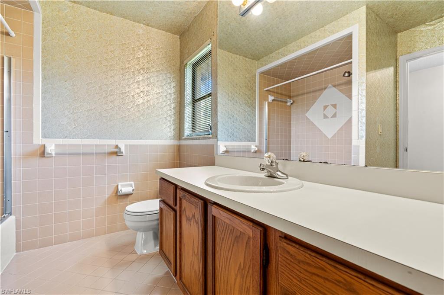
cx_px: 222
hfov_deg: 96.8
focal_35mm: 16
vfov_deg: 73.7
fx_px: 197
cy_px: 148
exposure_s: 1/1.25
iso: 200
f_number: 9
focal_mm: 16
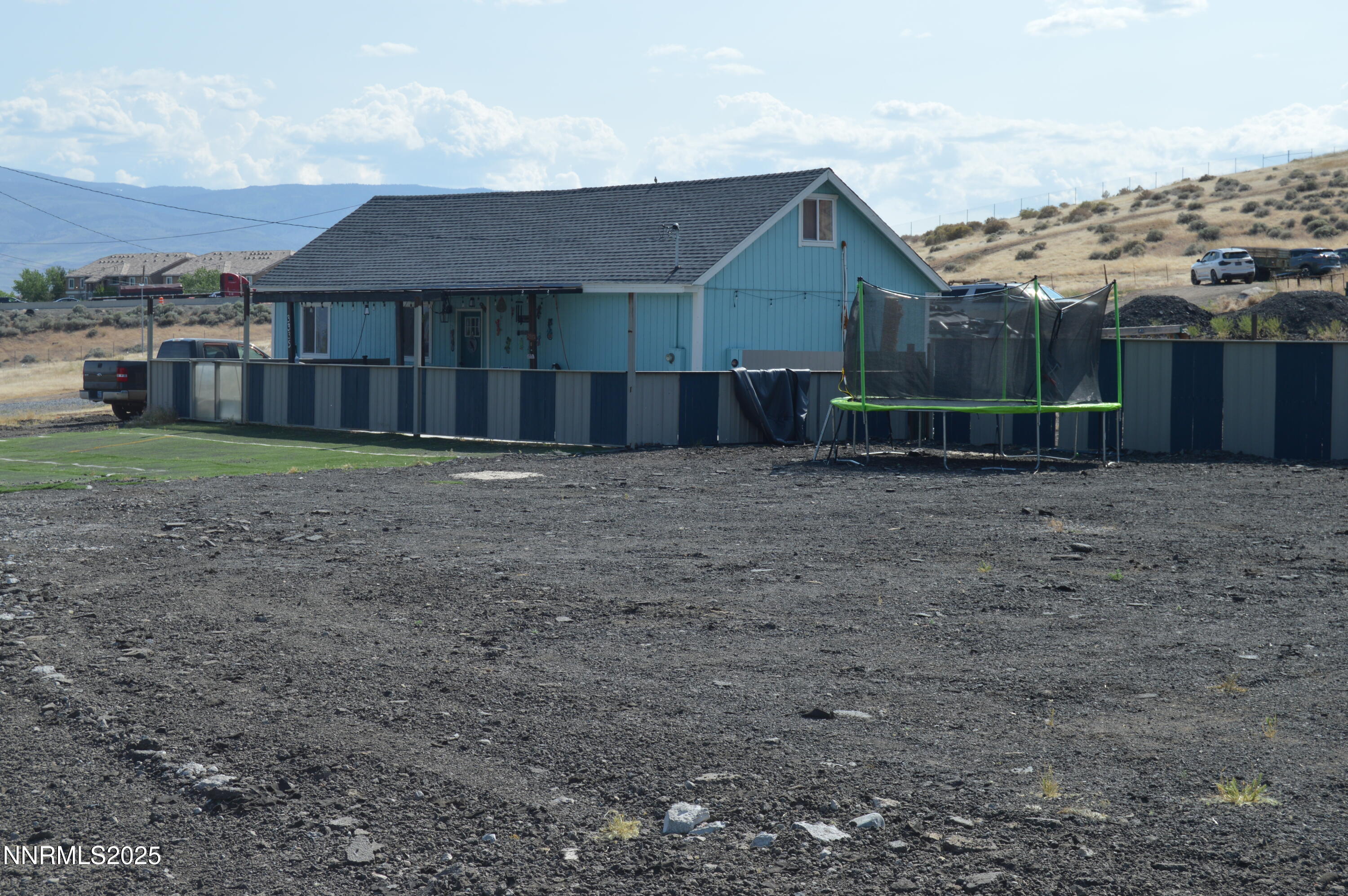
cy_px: 448
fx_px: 2244
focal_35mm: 60
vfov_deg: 22.6
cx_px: 674
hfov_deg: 33.4
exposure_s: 1/250
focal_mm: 40
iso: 100
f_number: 8
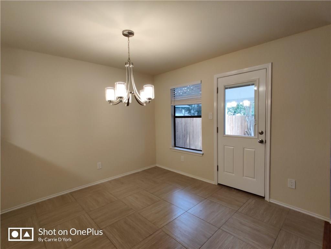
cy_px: 124
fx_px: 124
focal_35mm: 13
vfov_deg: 89.9
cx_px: 166
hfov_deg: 106.2
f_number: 2.2
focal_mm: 2.25
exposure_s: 1/33
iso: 320
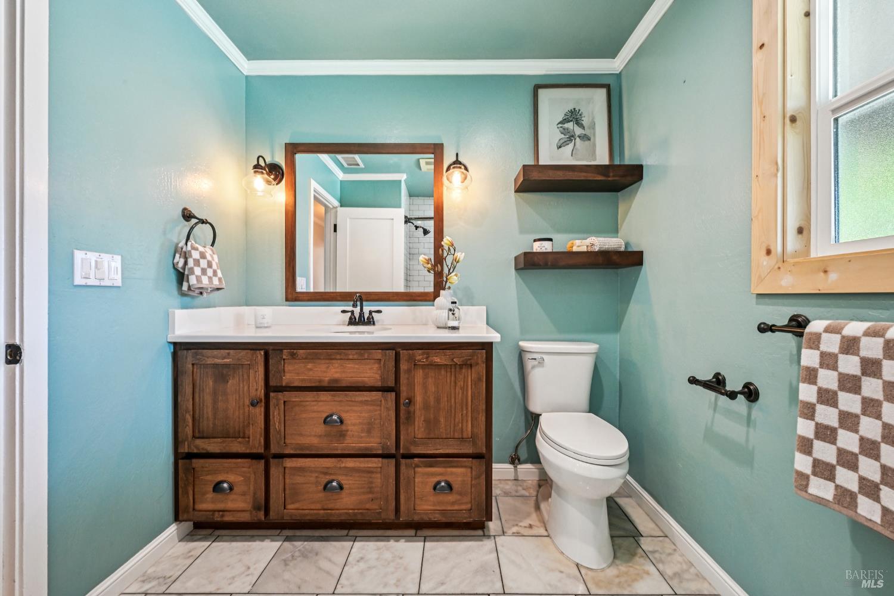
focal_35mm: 14
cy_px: 298
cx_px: 447
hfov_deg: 104.3
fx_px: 348
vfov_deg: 81.2
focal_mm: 14
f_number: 13
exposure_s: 1/13
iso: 1600
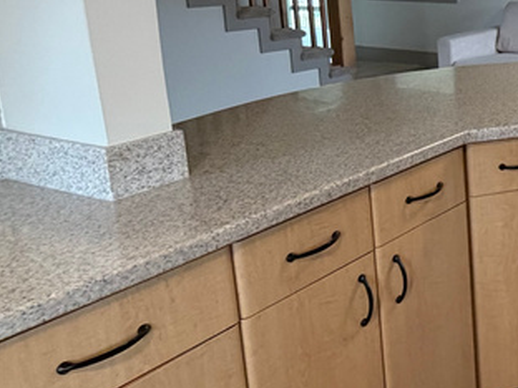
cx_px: 699
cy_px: 66
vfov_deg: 30.6
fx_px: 688
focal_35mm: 46
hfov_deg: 30.7
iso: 320
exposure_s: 1/60
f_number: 2.2
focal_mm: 2.22
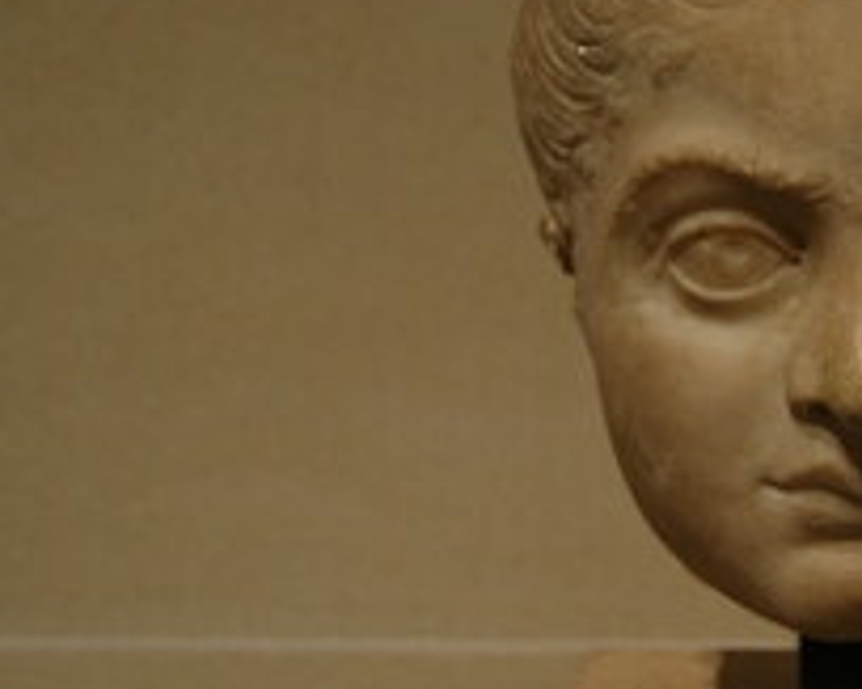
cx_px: 862
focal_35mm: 82
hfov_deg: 22.4
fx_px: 2091
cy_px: 254
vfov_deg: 18.7
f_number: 3.8
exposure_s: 1/15
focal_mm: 27
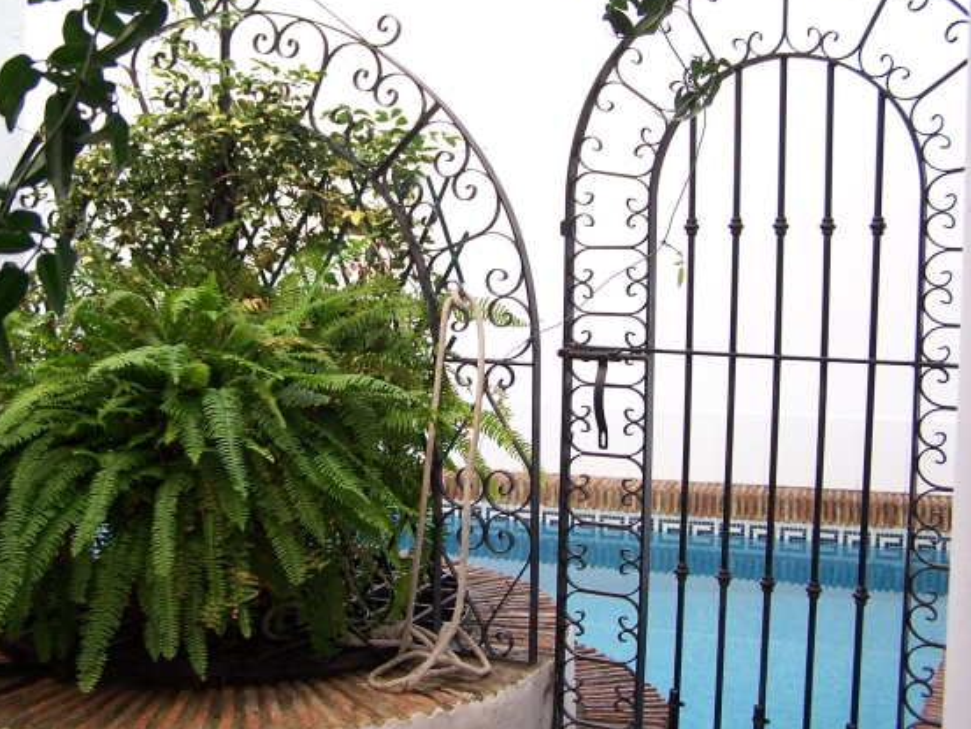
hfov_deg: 42.9
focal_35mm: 44
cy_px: 339
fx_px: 1234
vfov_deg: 32.9
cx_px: 441
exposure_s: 1/60
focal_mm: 6.3
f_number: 2.8
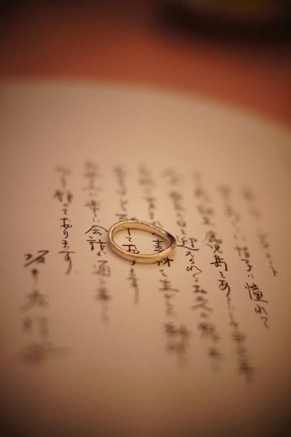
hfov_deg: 18.2
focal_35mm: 75
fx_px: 911
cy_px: 218
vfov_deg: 27.0
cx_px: 146
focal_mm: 50
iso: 200
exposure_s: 1/100
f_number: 2.2
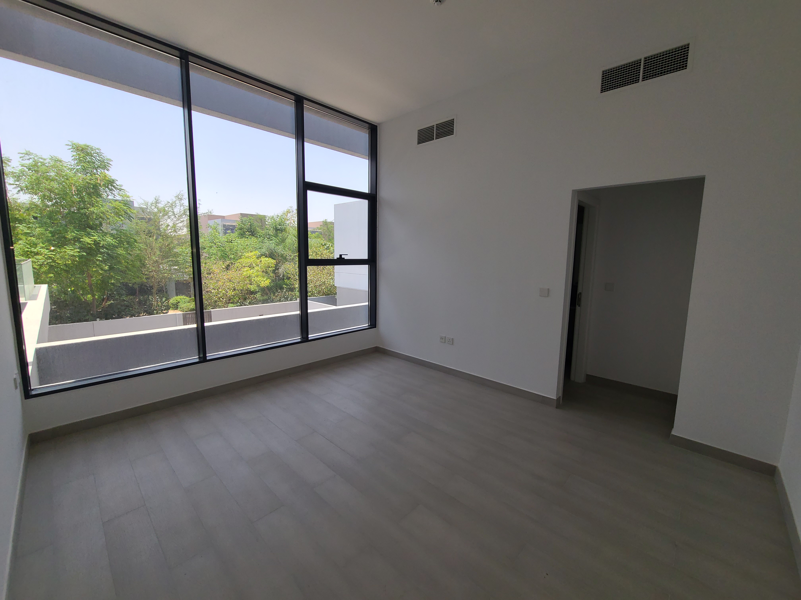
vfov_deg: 89.9
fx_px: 301
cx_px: 400
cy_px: 300
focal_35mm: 13
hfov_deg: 106.2
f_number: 2.2
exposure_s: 1/132
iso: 50
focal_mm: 2.2
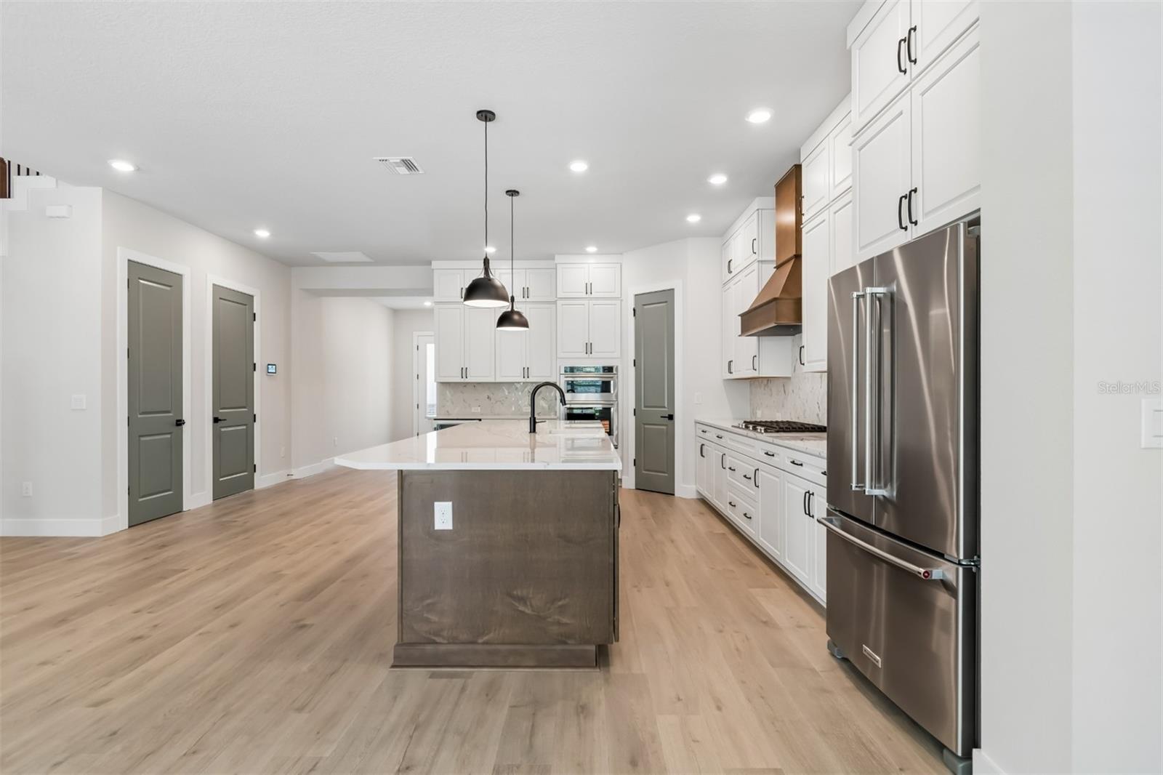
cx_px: 582
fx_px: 517
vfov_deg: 73.7
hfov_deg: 96.7
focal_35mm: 16
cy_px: 388
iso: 100
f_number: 7.1
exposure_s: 1/15
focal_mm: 11
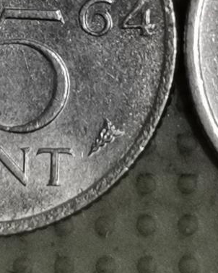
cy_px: -155
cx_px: 171
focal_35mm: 242
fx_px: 1953
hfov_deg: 6.4
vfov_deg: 7.8
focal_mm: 4.75
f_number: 1.8
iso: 320
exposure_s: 1/36
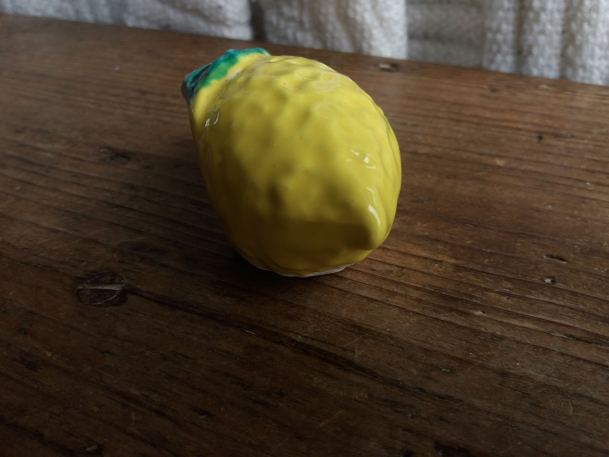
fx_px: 493
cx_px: 304
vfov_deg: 49.7
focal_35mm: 28
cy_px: 228
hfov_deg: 63.4
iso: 64
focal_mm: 3.7
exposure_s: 1/145
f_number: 1.9
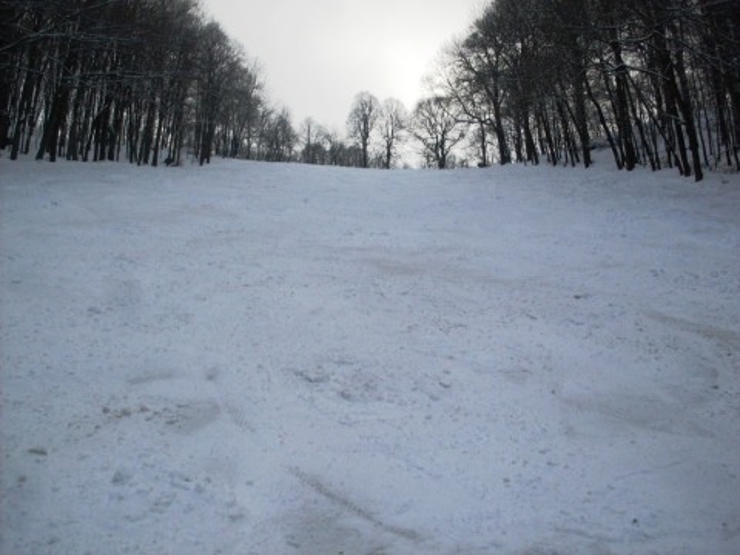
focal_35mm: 38
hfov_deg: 49.0
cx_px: 370
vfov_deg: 37.7
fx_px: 812
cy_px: 278
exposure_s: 1/250
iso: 80
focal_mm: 6.3
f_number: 8.4
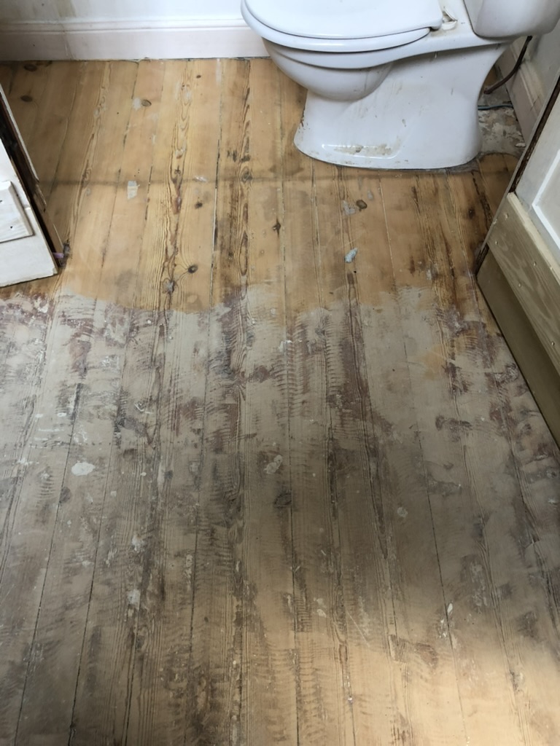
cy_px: 373
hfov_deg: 49.7
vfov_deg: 63.4
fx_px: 604
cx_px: 280
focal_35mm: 28
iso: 32
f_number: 1.8
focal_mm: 4
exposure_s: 1/30
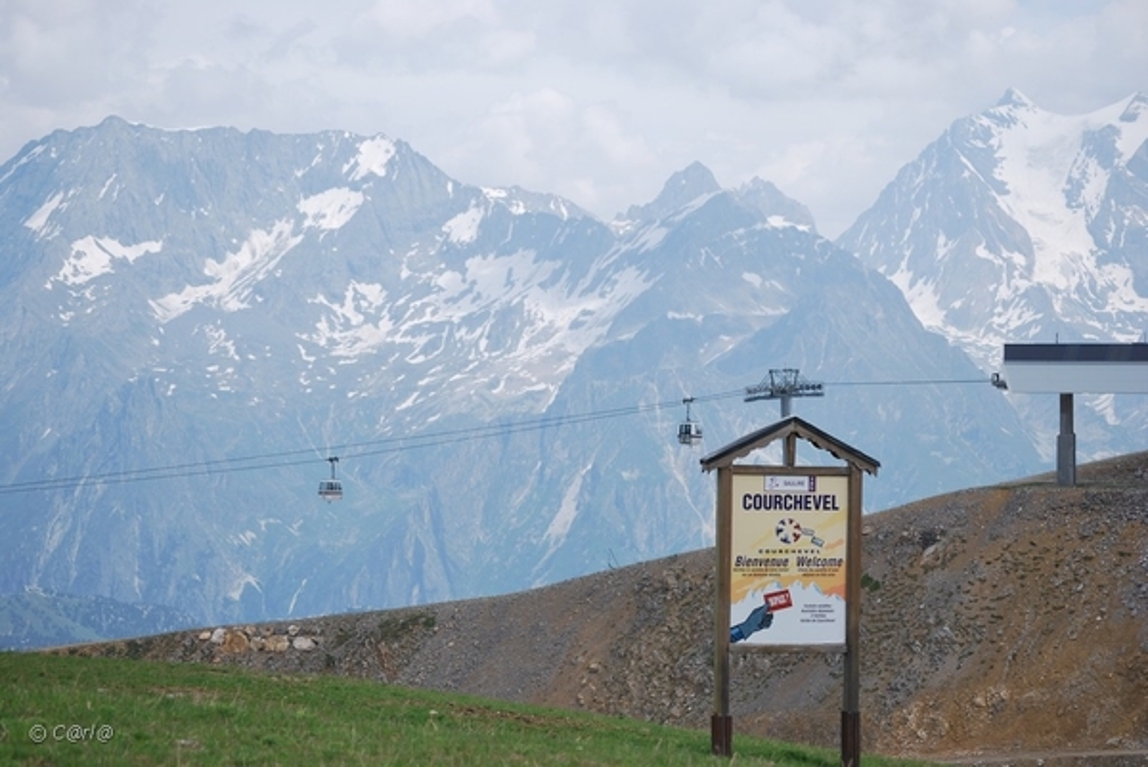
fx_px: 3590
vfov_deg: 12.2
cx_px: 574
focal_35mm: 112
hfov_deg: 18.2
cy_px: 384
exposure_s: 1/500
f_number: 5.6
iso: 100
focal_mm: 75
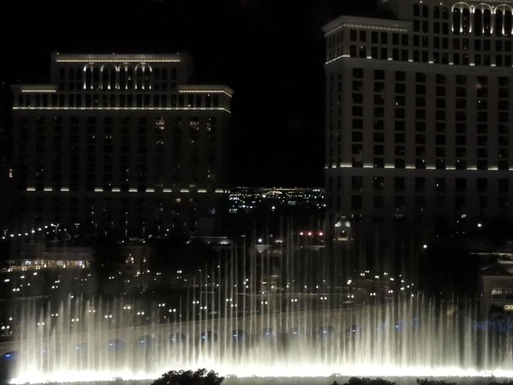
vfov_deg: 27.0
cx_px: 348
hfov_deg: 35.1
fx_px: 801
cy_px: 186
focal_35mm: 54
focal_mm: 5.8
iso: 2500
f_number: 3.2
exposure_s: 1/15
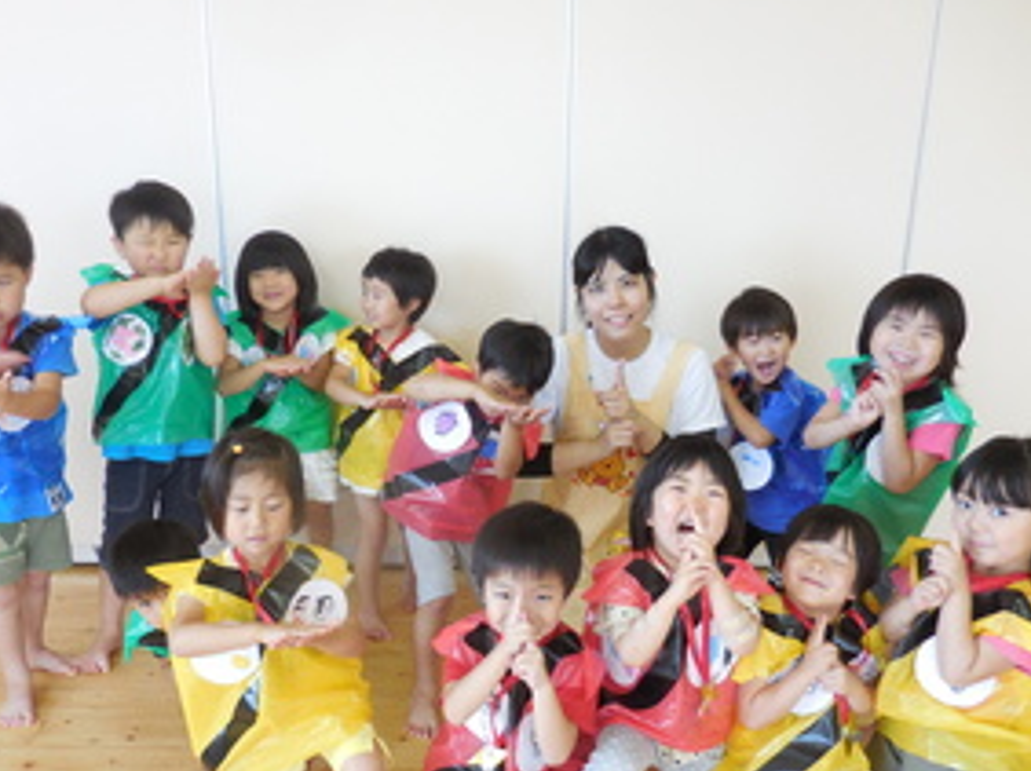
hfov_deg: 58.3
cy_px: 420
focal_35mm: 31
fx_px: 923
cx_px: 472
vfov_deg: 45.3
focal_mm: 4.5
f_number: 3.3
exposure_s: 1/30
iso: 220
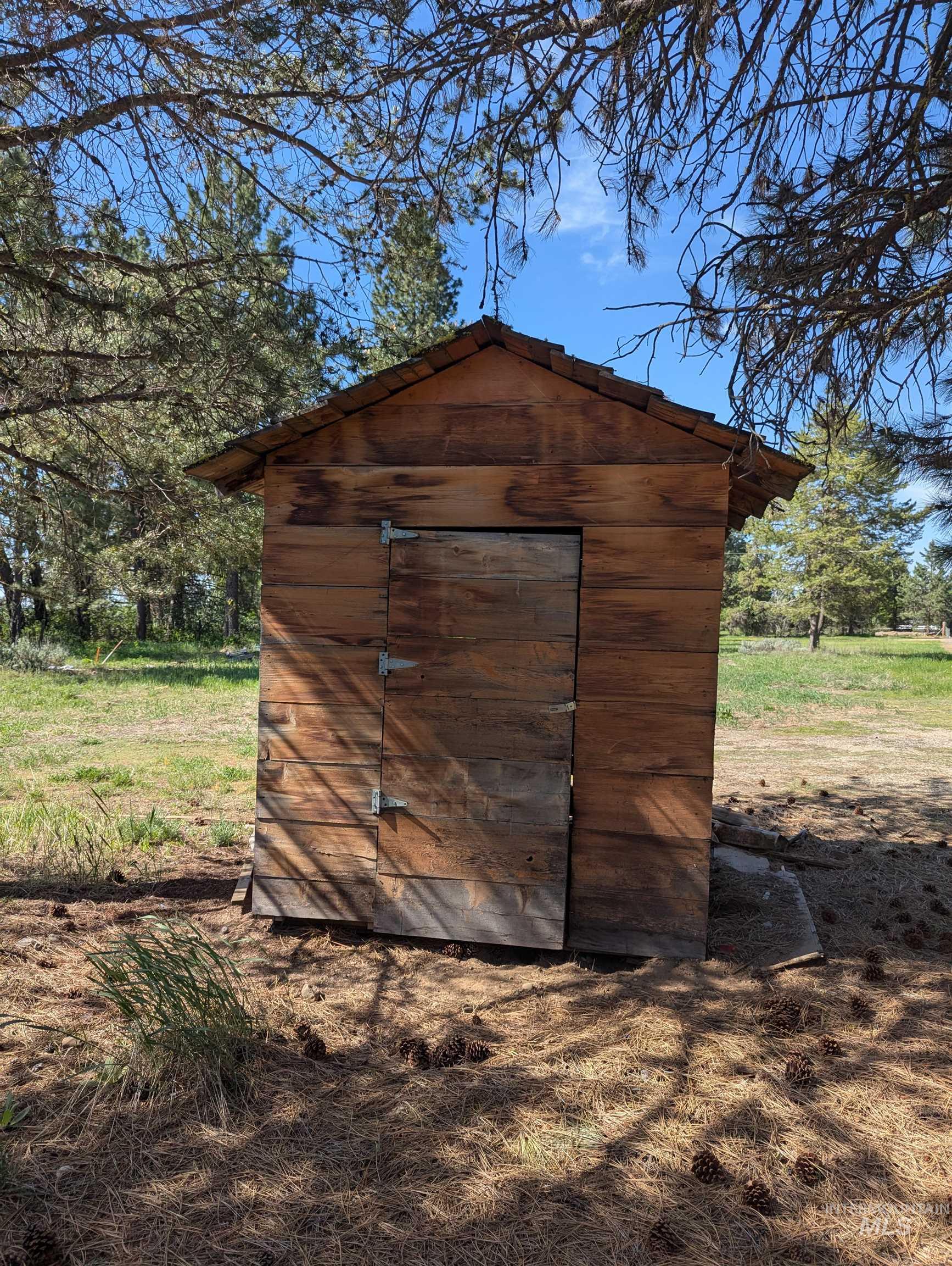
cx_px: 476
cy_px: 633
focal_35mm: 24
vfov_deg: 71.5
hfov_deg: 56.9
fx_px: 878
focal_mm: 6.81
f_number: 1.85
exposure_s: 1/1048
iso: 47
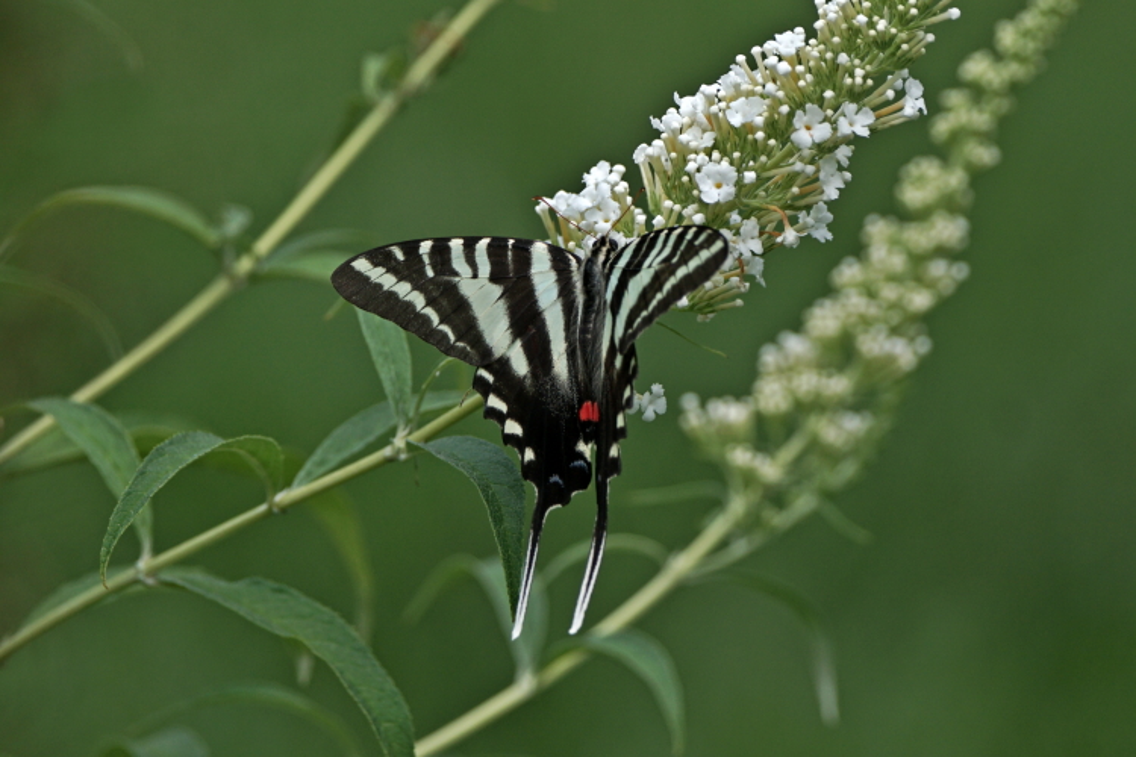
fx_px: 13252
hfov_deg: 4.9
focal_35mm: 420
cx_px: 568
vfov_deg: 3.3
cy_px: 378
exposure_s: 1/500
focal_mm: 280
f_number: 5.6
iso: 125
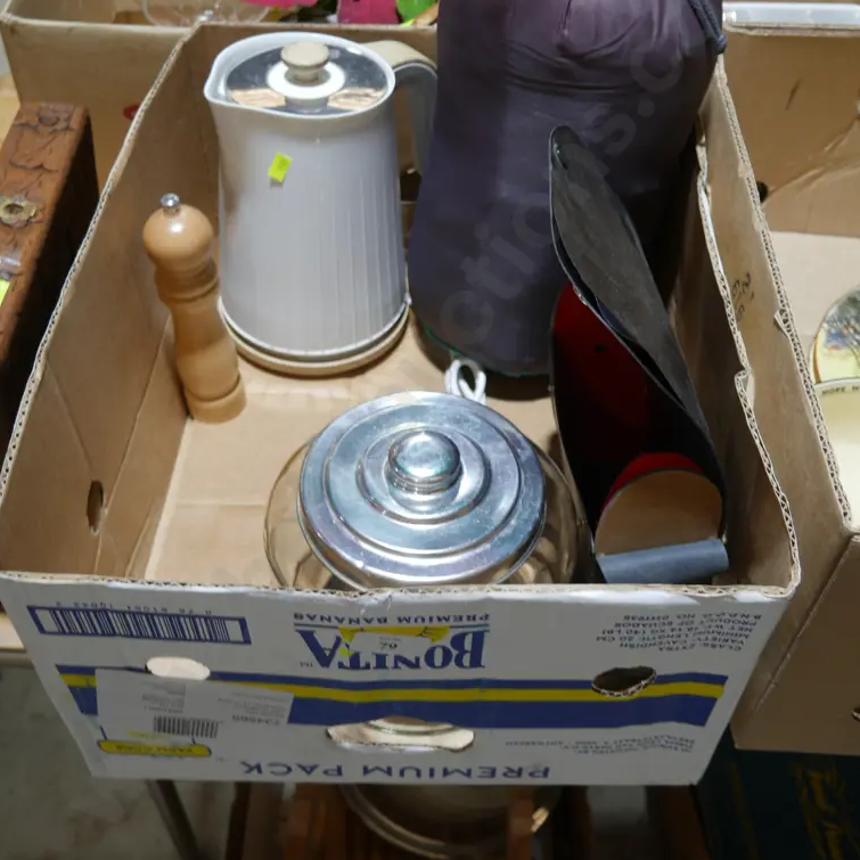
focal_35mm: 36
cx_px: 437
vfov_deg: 45.9
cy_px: 355
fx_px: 1012
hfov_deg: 46.0
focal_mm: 15
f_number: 3.6
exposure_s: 1/60
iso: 200
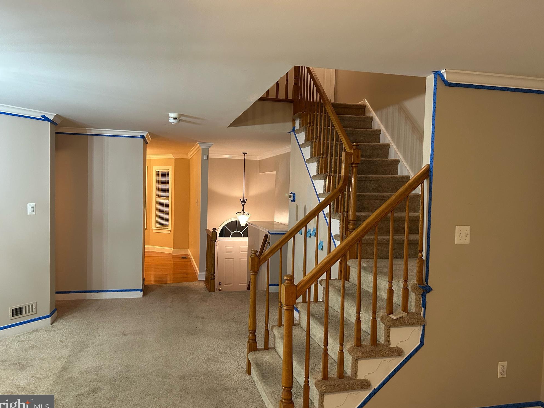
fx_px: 424
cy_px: 206
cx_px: 268
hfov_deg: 65.3
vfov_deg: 51.4
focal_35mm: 27
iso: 320
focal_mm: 5.7
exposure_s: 1/60
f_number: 1.5
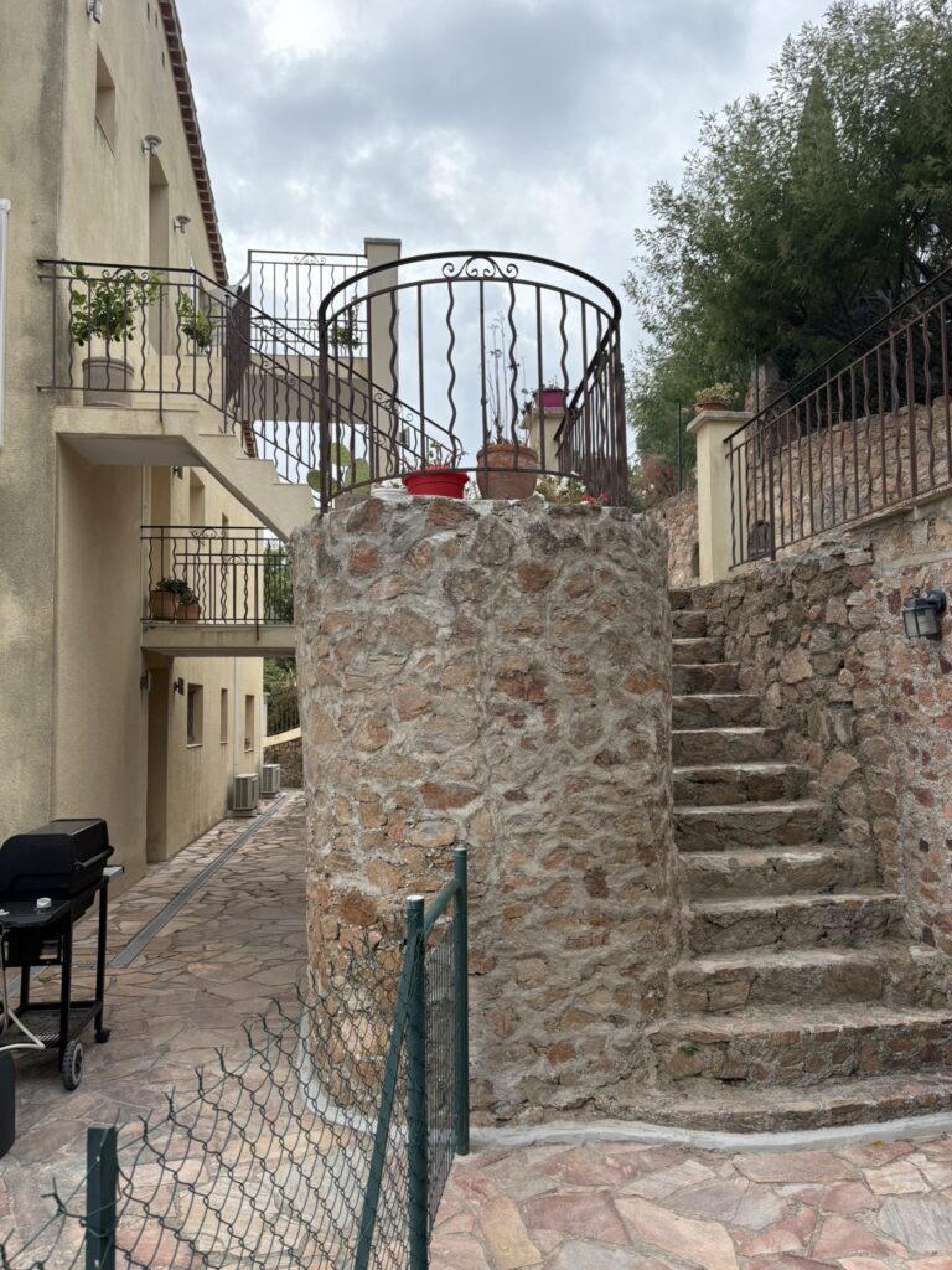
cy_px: 635
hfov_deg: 53.1
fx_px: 953
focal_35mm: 26
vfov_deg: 67.3
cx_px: 476
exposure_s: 1/3125
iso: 64
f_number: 1.6
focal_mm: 5.96
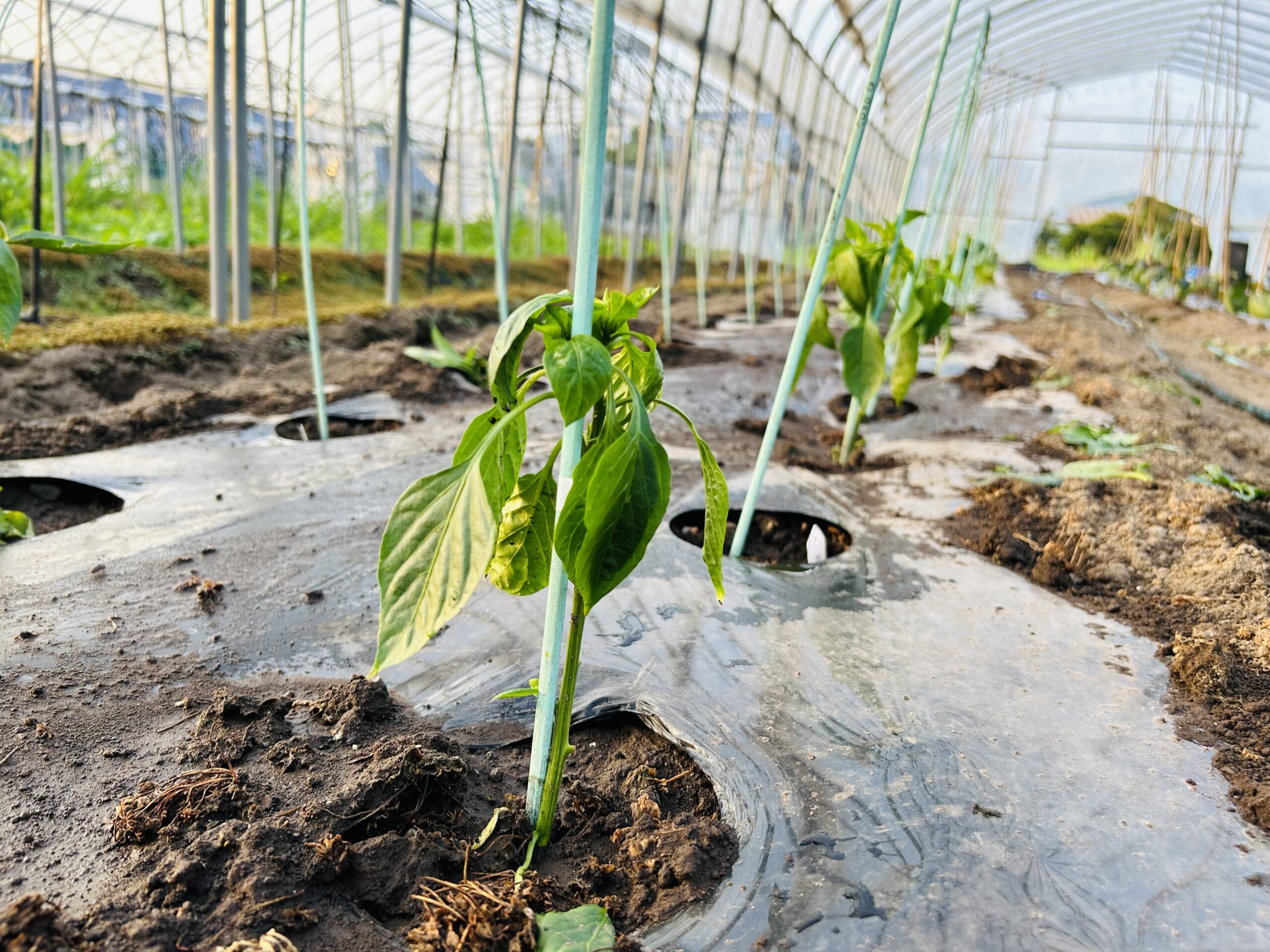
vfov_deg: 53.1
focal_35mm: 26
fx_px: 954
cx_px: 635
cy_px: 476
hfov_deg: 67.3
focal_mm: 5.7
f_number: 1.5
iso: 40
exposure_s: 1/155
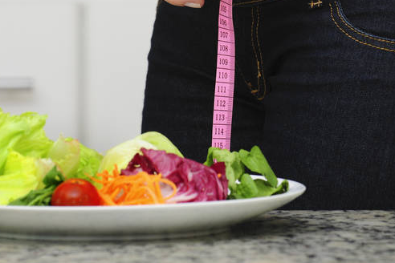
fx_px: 5354
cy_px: -30
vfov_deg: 2.8
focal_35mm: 488
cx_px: 193
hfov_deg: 4.2
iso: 100
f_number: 10
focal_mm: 200
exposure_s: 1/125
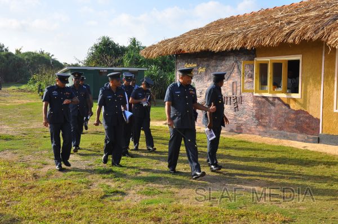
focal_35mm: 48
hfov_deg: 41.2
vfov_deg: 28.0
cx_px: 169
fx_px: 450
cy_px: 112
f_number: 16
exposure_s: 1/125
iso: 320
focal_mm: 32
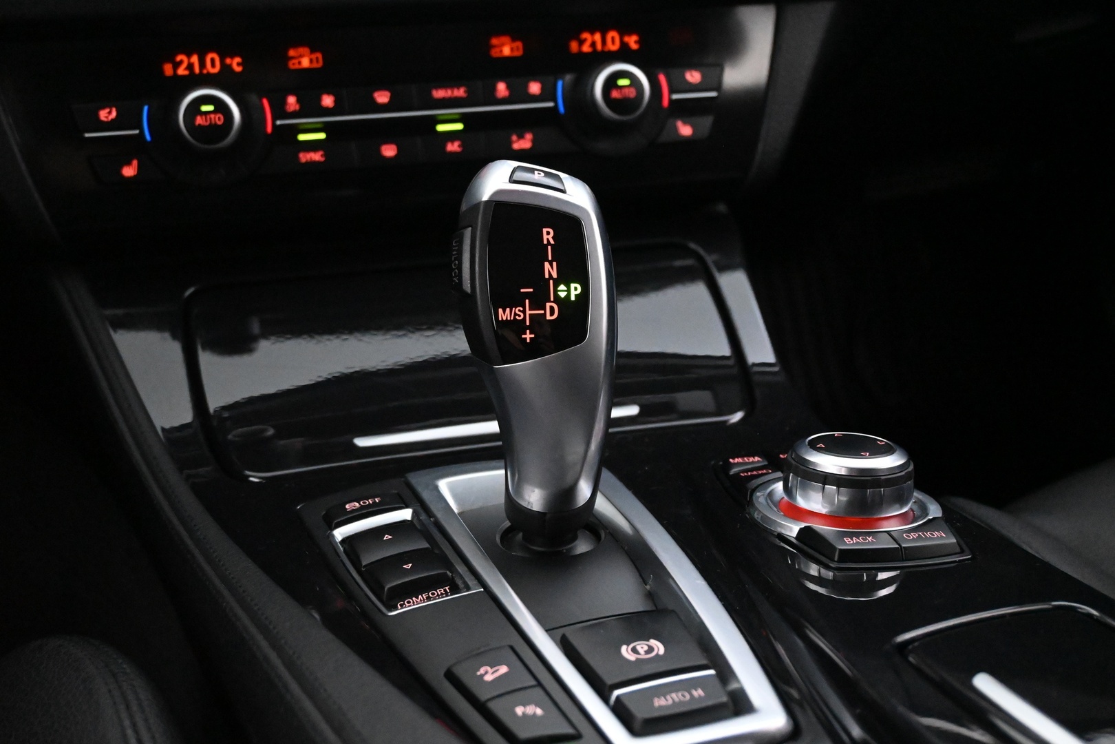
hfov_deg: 45.0
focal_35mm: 44
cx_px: 558
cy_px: 372
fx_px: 1347
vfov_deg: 30.8
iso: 11400
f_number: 4.8
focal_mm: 29
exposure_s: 1/50
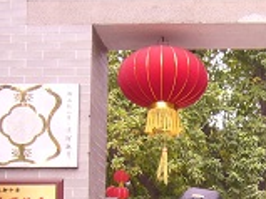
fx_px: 868
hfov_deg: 17.1
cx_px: 251
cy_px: 234
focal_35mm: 113
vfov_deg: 12.8
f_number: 2.8
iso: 100
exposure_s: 1/25
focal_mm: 5.8
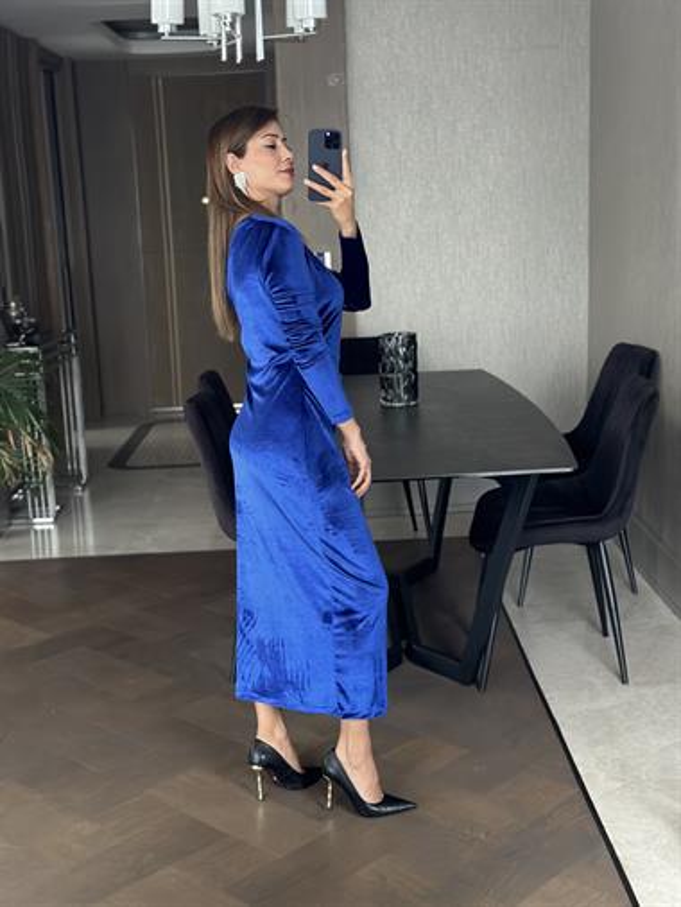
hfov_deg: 30.3
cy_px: 454
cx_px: 340
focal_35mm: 48
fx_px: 1258
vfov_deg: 39.6
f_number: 1.78
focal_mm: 6.86
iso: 400
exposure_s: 1/45
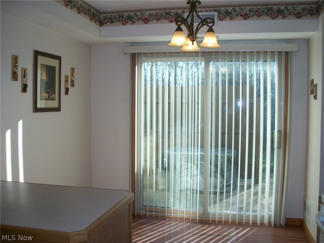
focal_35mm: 35
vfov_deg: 40.7
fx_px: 328
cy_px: 122
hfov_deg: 52.6
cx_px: 162
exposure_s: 1/200
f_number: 3.1
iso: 80
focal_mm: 6.3
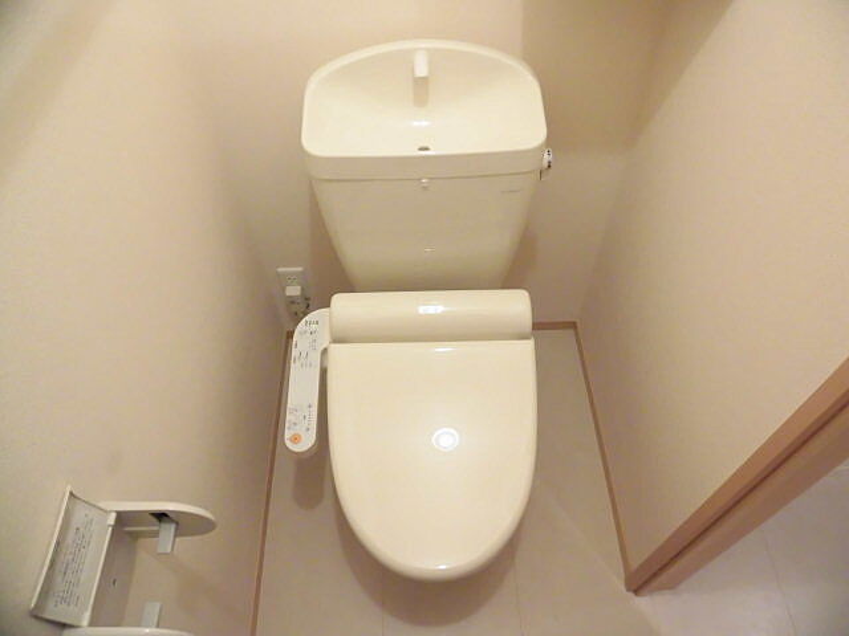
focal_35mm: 24
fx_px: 589
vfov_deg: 56.8
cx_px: 424
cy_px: 318
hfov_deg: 71.6
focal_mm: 4.3
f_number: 3.1
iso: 800
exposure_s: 1/25
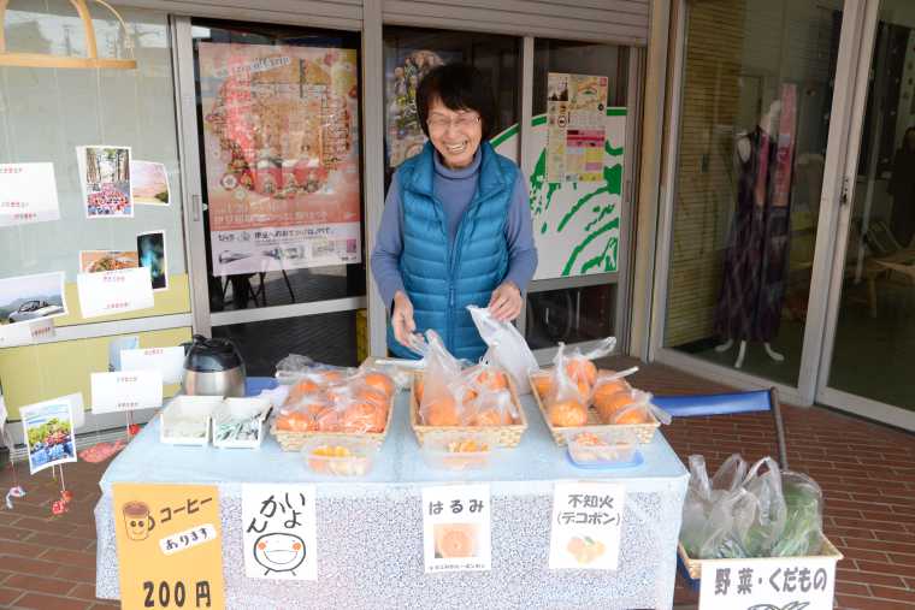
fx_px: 712
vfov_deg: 46.4
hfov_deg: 65.5
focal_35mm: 28
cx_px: 458
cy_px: 305
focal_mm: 28
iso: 800
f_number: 8
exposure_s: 1/640
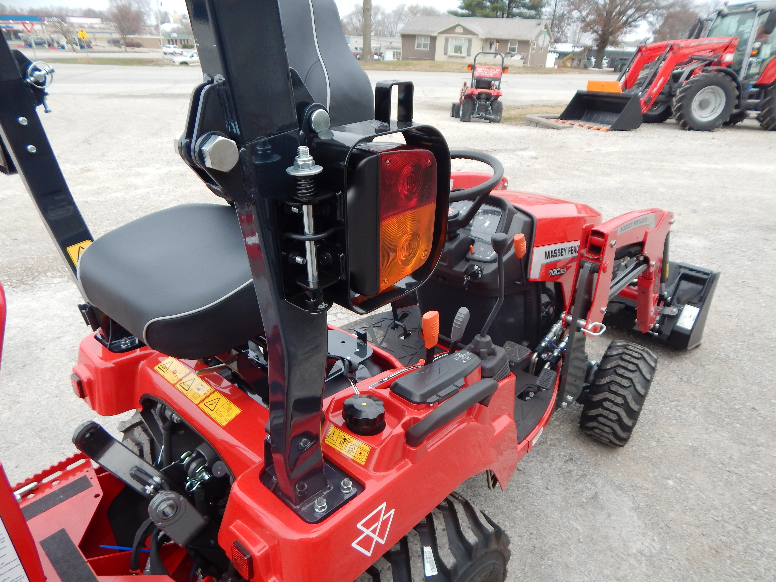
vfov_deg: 61.1
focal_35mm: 22
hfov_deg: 76.4
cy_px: 291
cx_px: 388
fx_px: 493
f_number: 3
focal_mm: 4
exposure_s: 1/125
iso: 125
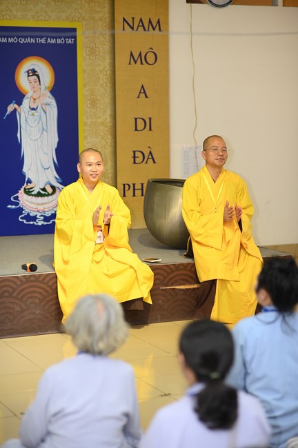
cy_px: 224
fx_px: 1058
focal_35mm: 85
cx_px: 149
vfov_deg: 23.9
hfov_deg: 16.0
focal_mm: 85
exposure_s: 1/160
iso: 1250
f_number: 2.5
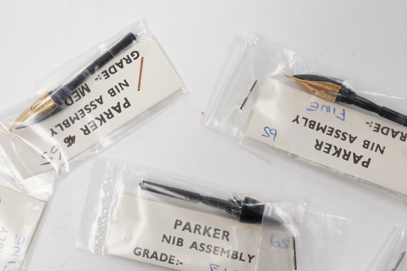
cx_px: 215
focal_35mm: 59
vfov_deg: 23.0
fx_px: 667
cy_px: 149
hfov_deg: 33.9
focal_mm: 30
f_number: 16
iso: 2500
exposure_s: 1/100
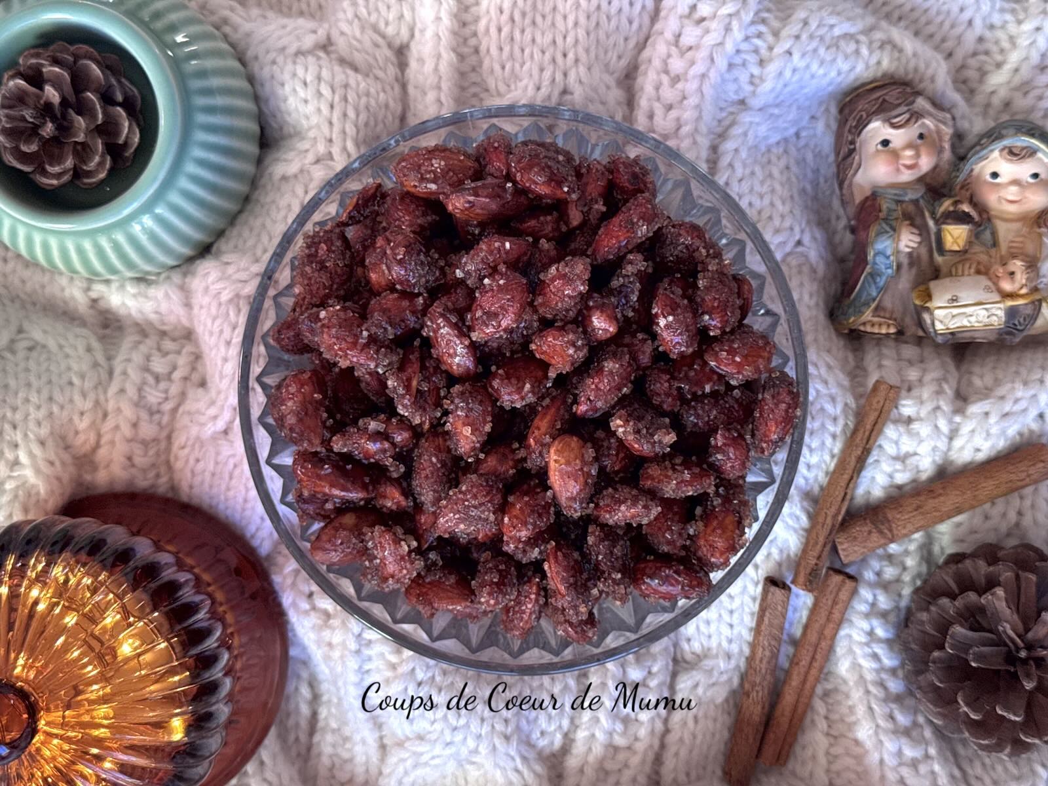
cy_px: 393
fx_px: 1453
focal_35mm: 48
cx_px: 524
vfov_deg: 30.3
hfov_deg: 39.7
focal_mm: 6.76
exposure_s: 1/40
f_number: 1.78
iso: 500
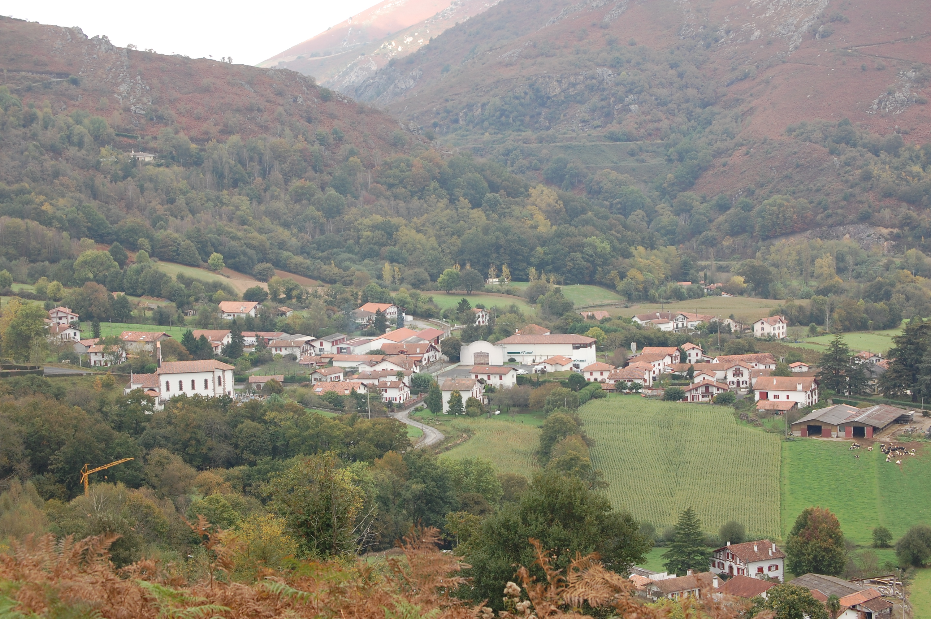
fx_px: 2132
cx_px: 466
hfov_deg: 24.6
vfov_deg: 16.5
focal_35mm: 82
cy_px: 310
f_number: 8
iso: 200
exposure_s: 1/80
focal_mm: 55
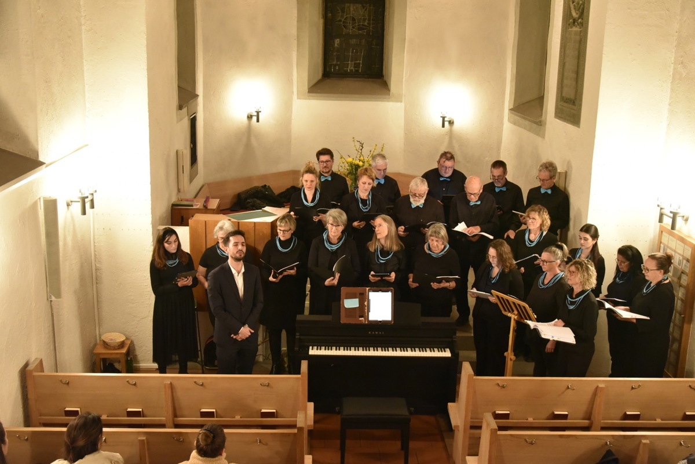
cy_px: 232
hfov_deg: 48.5
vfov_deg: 33.4
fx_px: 772
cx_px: 348
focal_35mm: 40
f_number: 5
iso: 8000
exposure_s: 1/100
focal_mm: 40
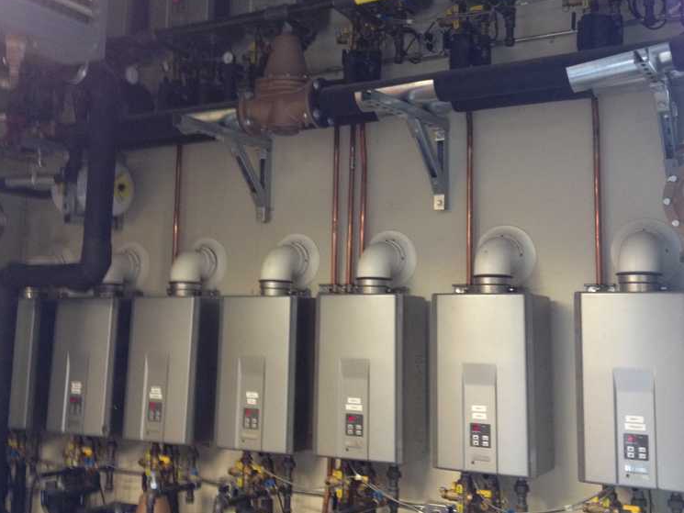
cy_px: 200
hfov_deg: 40.4
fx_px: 929
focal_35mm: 47
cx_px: 341
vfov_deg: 30.8
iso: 200
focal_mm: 4.28
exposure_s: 1/20
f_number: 2.4
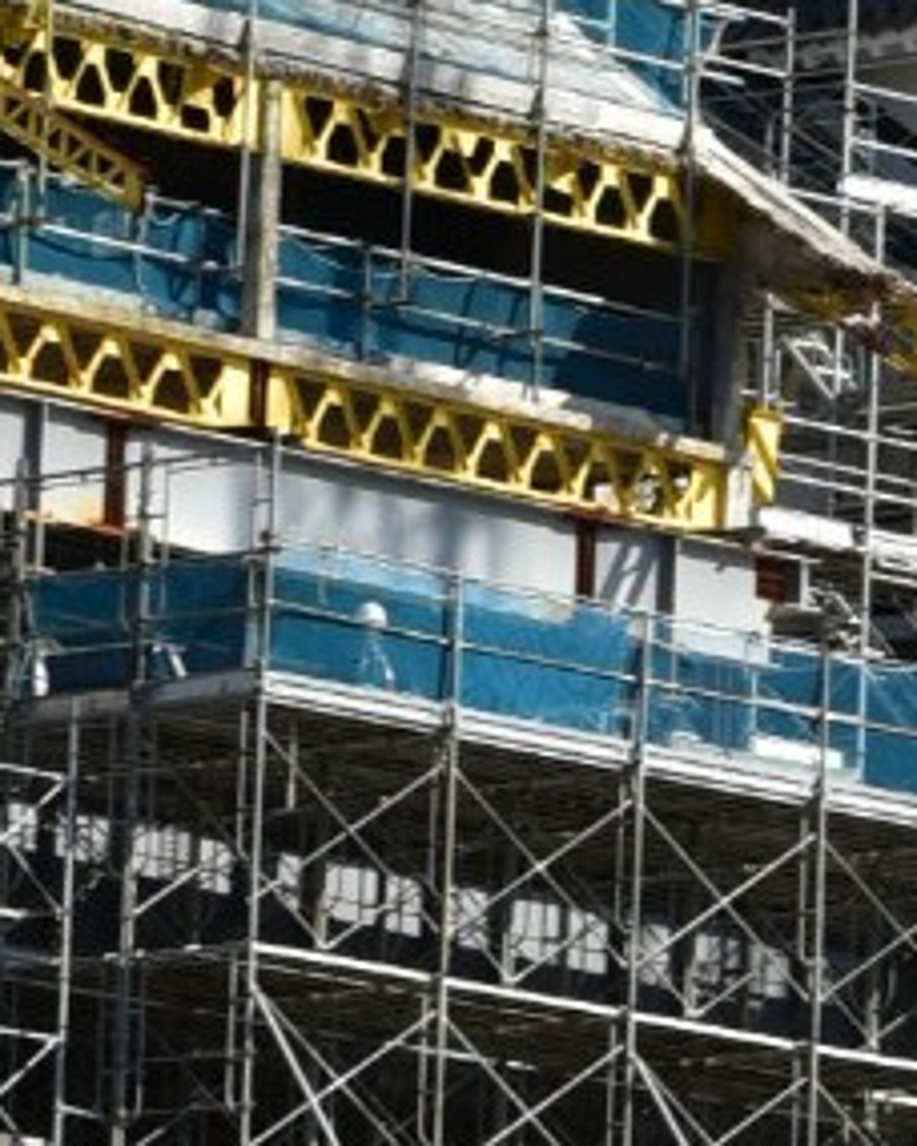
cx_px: 139
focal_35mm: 472
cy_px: -635
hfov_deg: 3.3
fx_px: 16012
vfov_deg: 4.1
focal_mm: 70
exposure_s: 1/80
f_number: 9
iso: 100
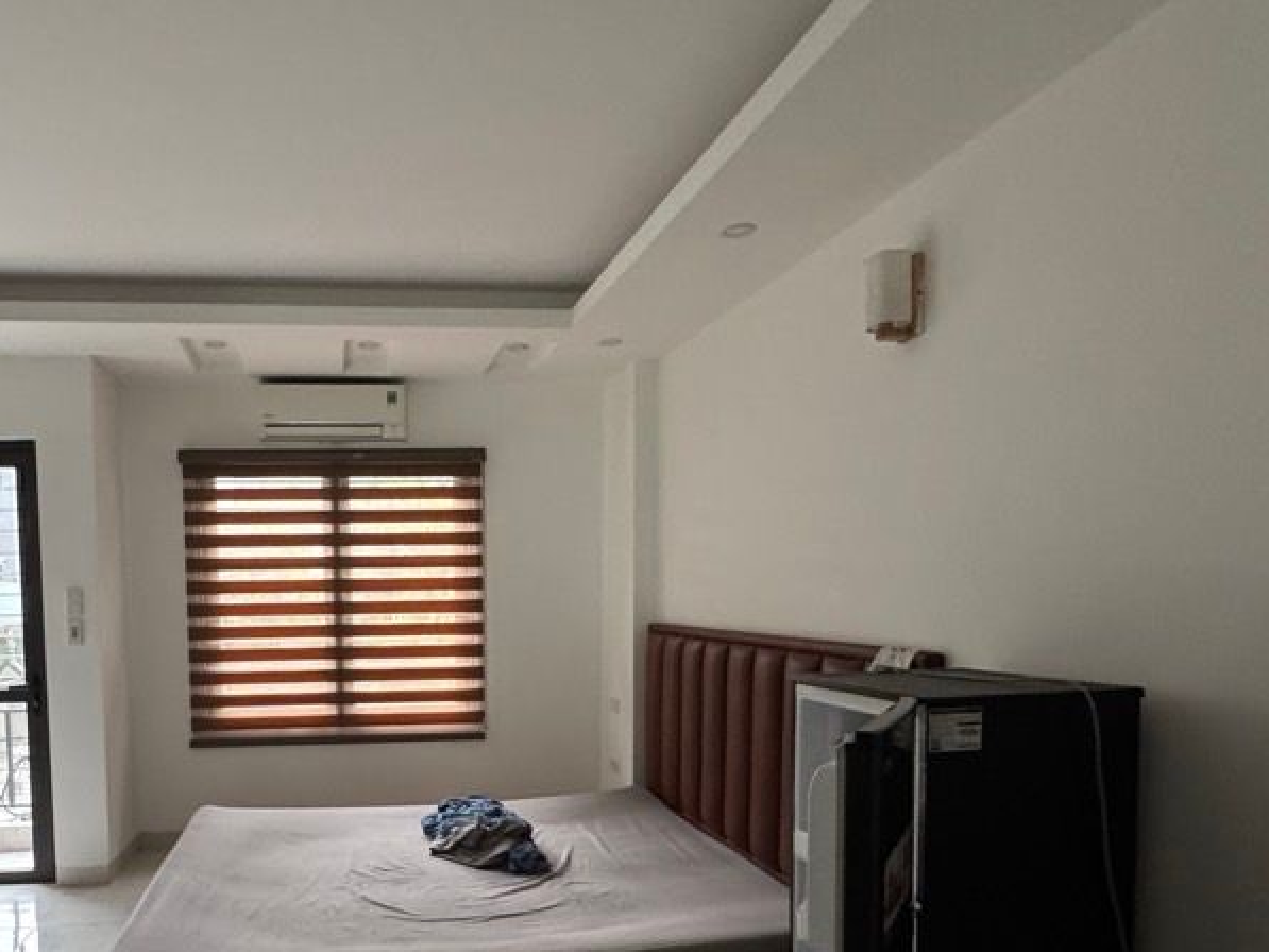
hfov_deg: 69.5
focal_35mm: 24
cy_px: 646
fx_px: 880
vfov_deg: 55.5
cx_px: 421
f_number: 2.2
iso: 320
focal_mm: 2.22
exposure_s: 1/50
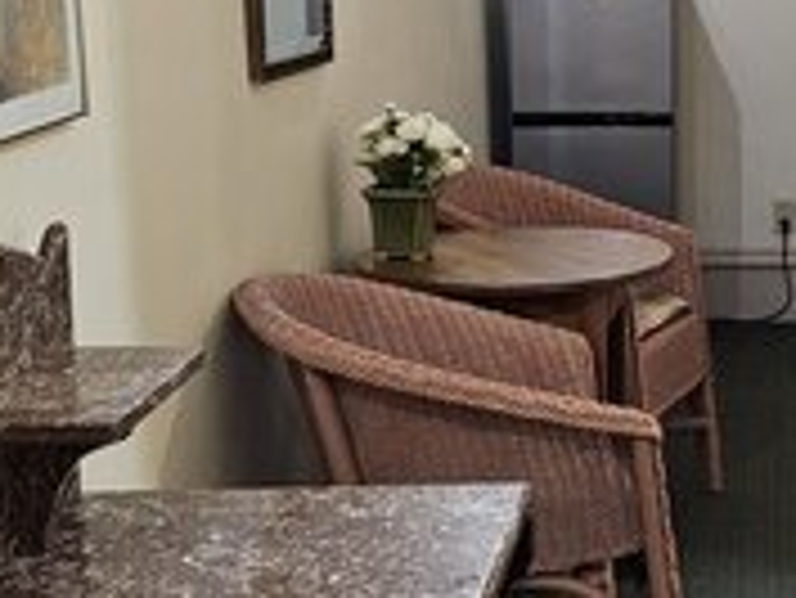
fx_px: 1910
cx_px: 693
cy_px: 171
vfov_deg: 17.7
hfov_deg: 23.0
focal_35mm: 83
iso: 800
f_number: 1.8
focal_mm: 5.4
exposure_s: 1/120
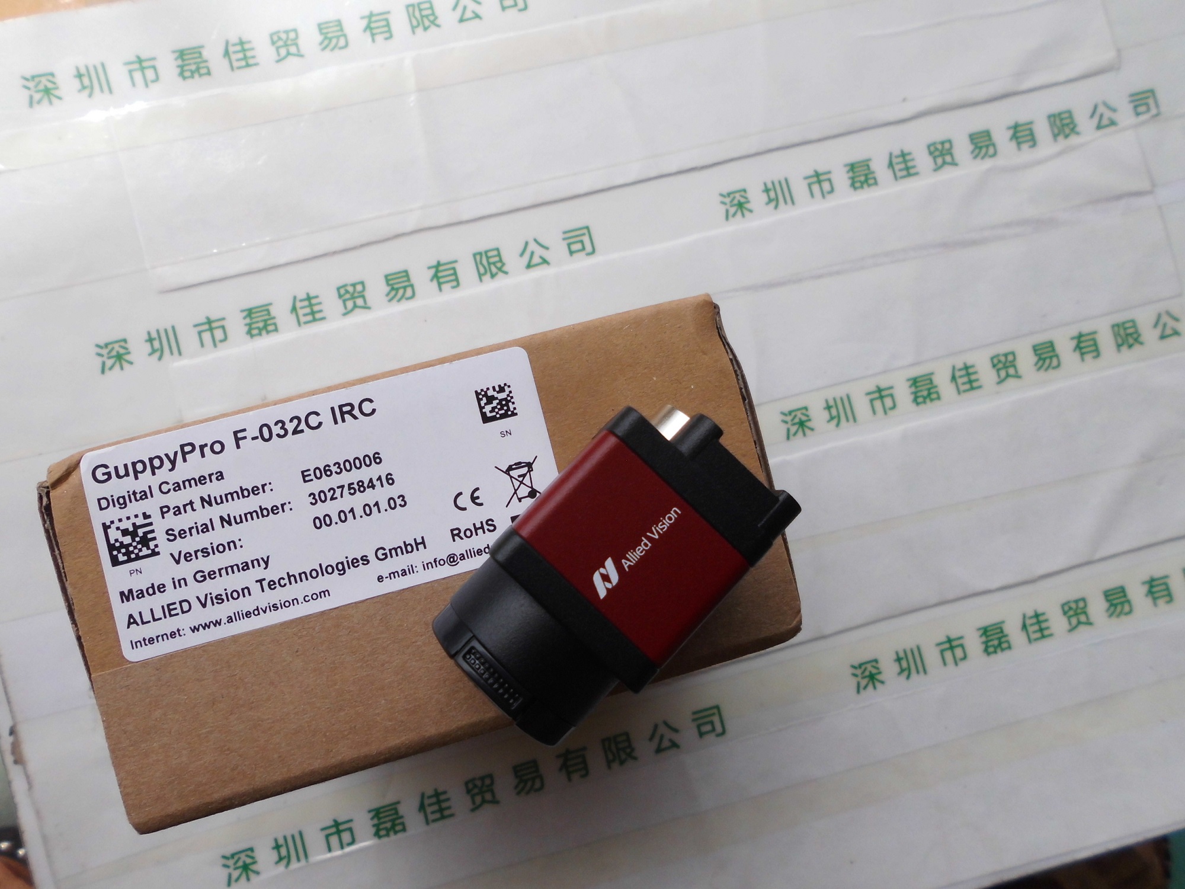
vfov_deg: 53.1
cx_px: 592
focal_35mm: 26
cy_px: 444
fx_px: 890
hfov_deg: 67.3
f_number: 8
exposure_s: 1/663
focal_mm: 4.6
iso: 100
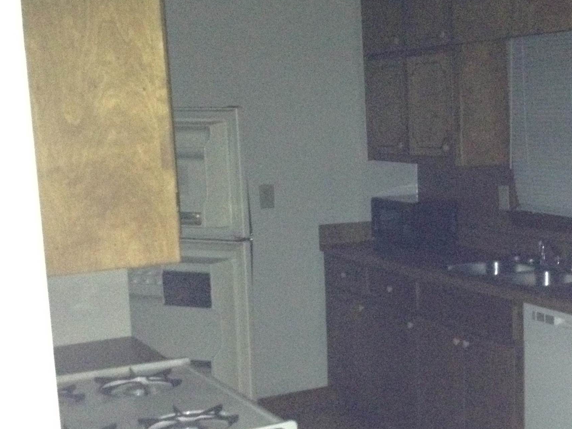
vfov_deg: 23.2
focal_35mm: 63
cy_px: 271
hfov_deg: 30.0
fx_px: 1041
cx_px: 458
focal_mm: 4.28
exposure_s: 1/16
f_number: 2.4
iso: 800
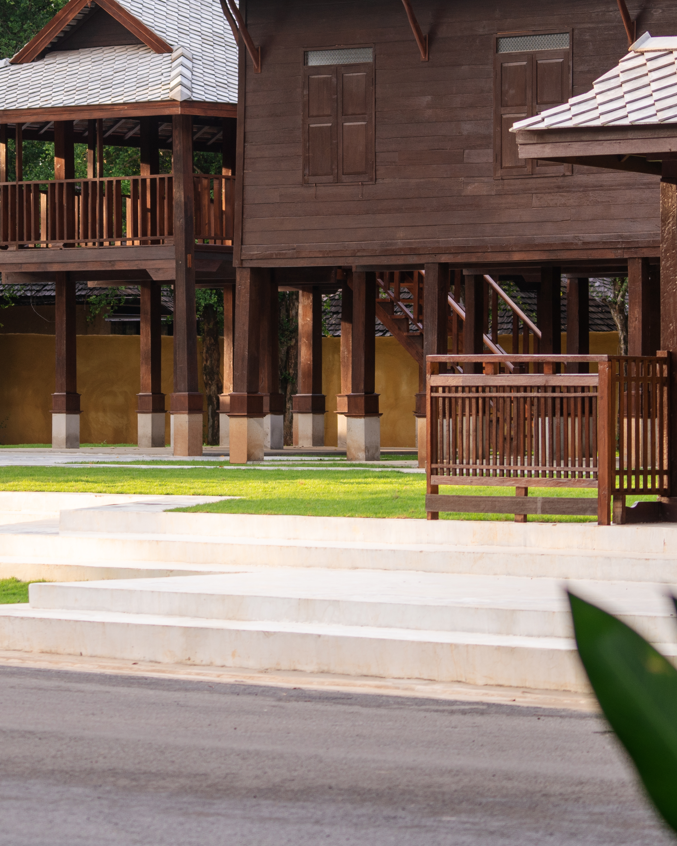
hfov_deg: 9.2
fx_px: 4208
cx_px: 281
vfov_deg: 11.4
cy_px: 148
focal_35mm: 168
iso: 100
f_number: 4
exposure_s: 1/100
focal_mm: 70
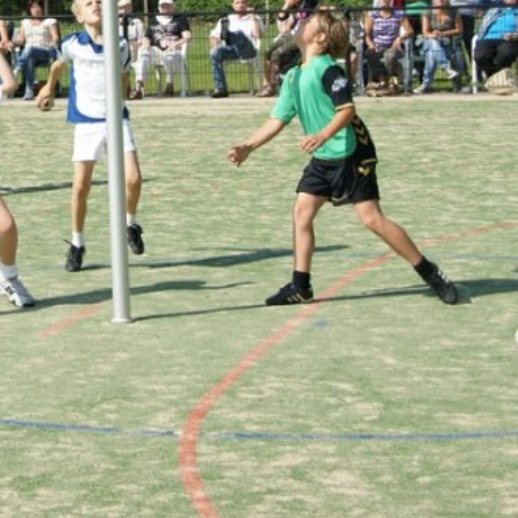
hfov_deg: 16.3
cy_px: 58
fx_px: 1761
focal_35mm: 104
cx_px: -41
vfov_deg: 16.5
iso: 100
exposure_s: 1/500
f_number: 5
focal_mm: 30
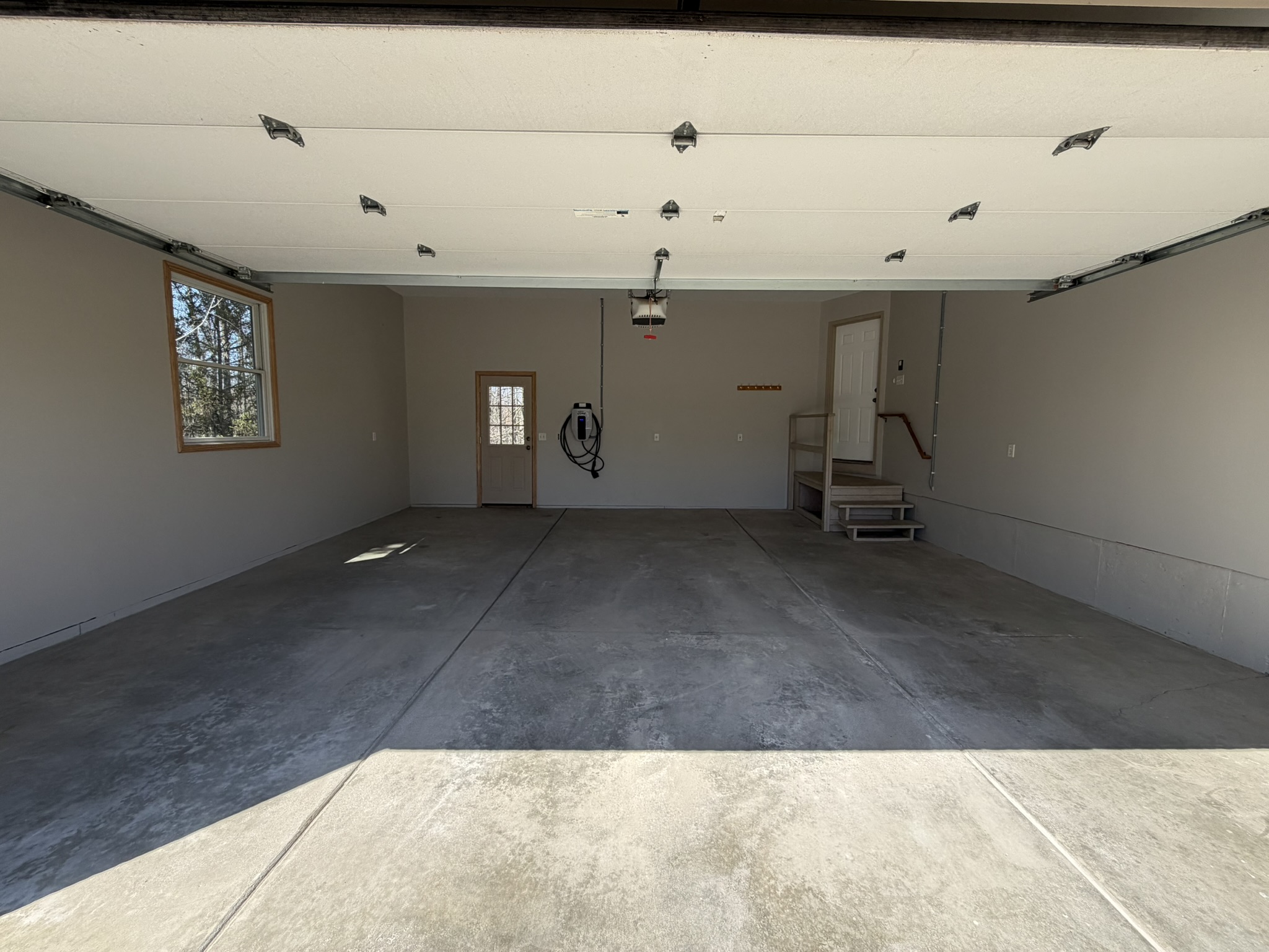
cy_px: 476
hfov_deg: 102.1
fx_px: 513
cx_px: 634
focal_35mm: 14
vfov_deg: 85.7
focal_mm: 2.22
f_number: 2.2
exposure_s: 1/502
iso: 50
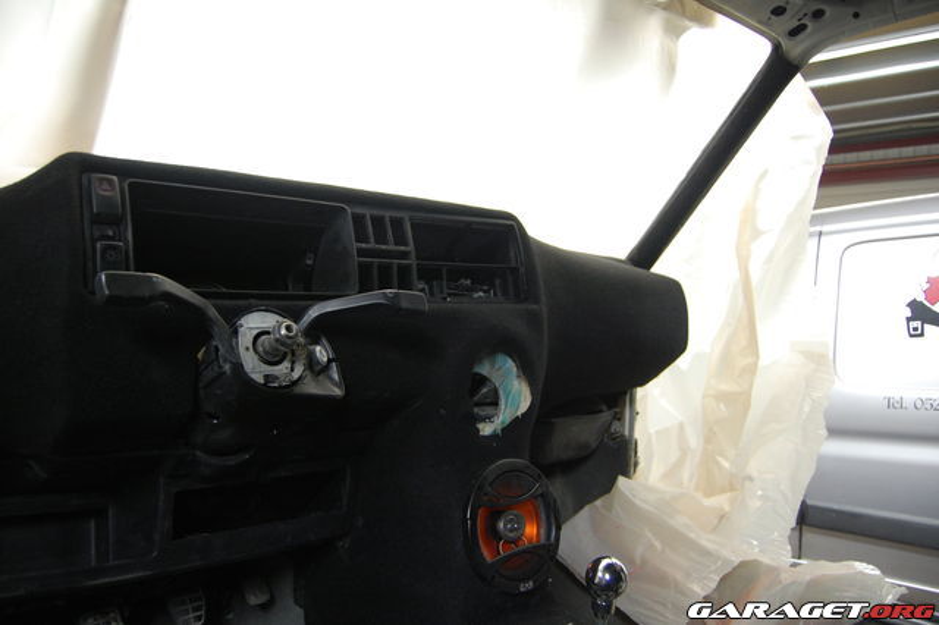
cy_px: 312
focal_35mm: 27
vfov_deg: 47.9
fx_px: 704
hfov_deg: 67.4
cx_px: 470
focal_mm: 18
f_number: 3.5
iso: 800
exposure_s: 1/20
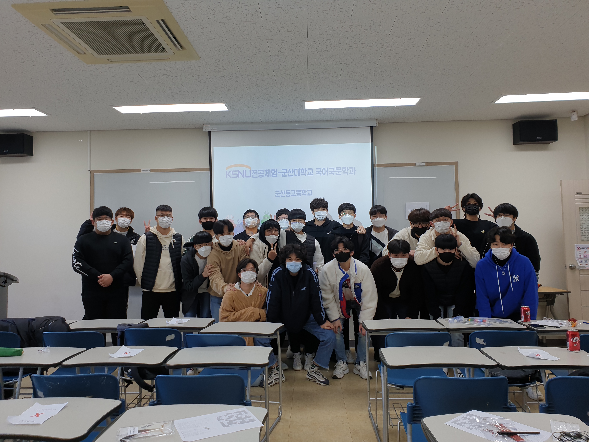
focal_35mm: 26
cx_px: 294
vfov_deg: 53.1
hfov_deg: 67.3
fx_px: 442
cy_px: 221
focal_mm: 4.3
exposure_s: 1/60
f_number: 2.4
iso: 50
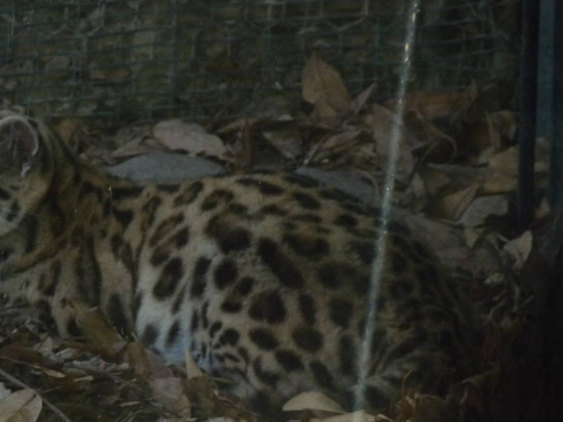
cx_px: 160
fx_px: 4847
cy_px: 284
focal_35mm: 298
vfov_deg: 5.0
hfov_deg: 6.6
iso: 250
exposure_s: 1/50
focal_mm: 30.5
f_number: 4.8
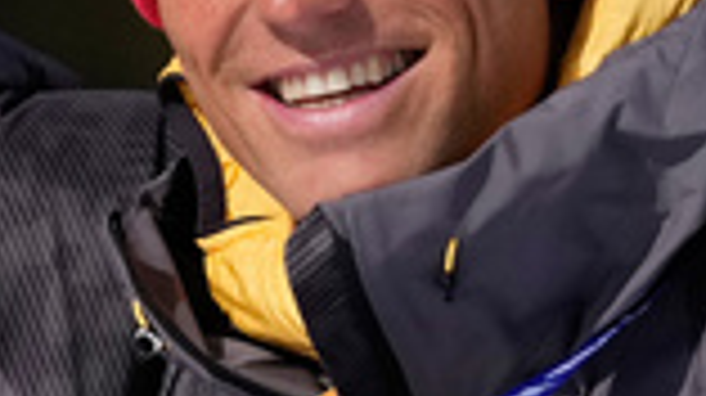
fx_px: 20949
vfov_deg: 1.1
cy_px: 398
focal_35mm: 1120
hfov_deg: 1.9
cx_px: -922
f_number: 2.8
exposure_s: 1/32000
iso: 800
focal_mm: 164
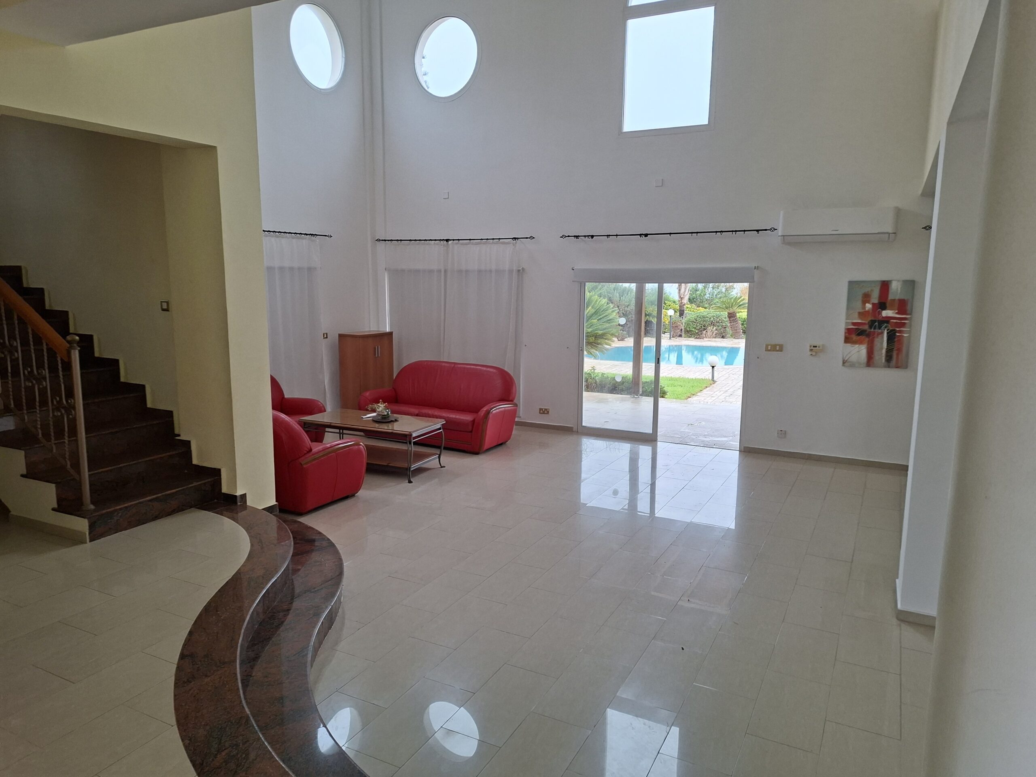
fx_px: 688
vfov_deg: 58.9
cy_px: 388
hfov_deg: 73.9
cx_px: 518
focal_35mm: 23
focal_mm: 5.54
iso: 50
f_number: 1.8
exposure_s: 1/120
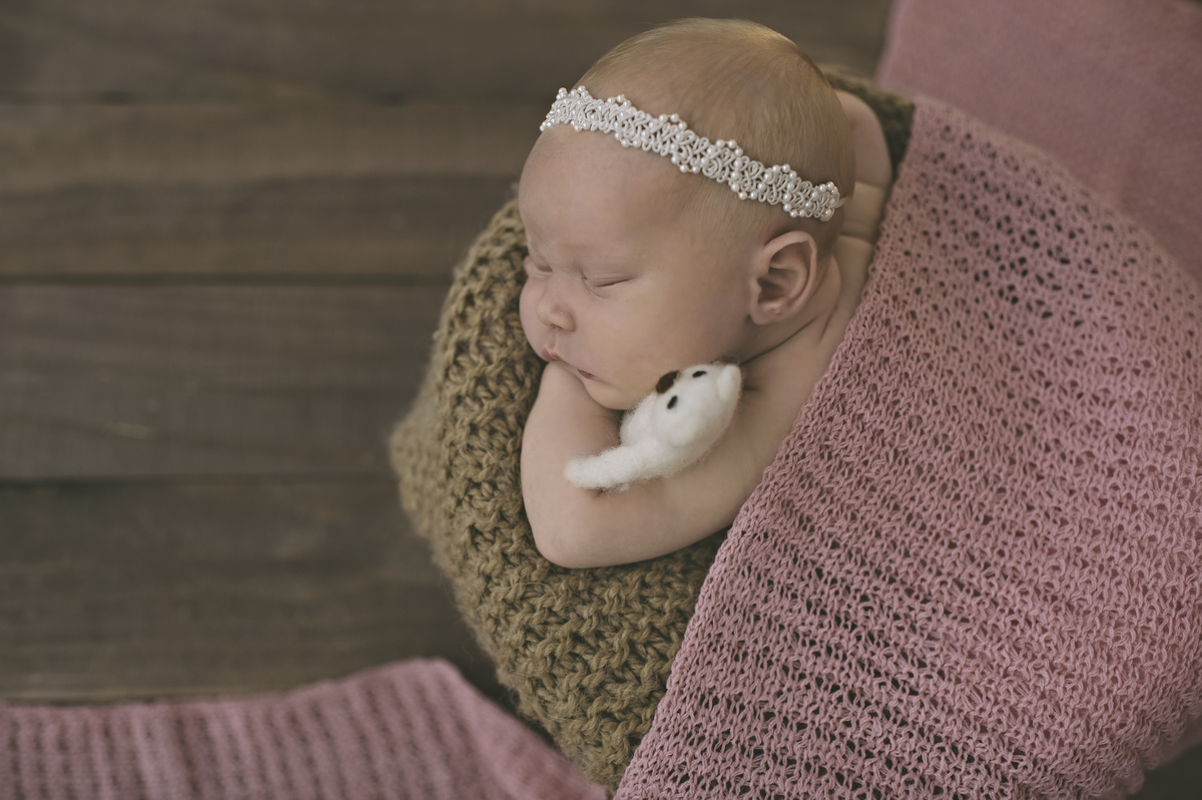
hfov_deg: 54.5
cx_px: 601
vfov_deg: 37.8
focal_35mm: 35
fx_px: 1168
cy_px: 400
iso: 200
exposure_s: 1/250
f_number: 2.8
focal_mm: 35
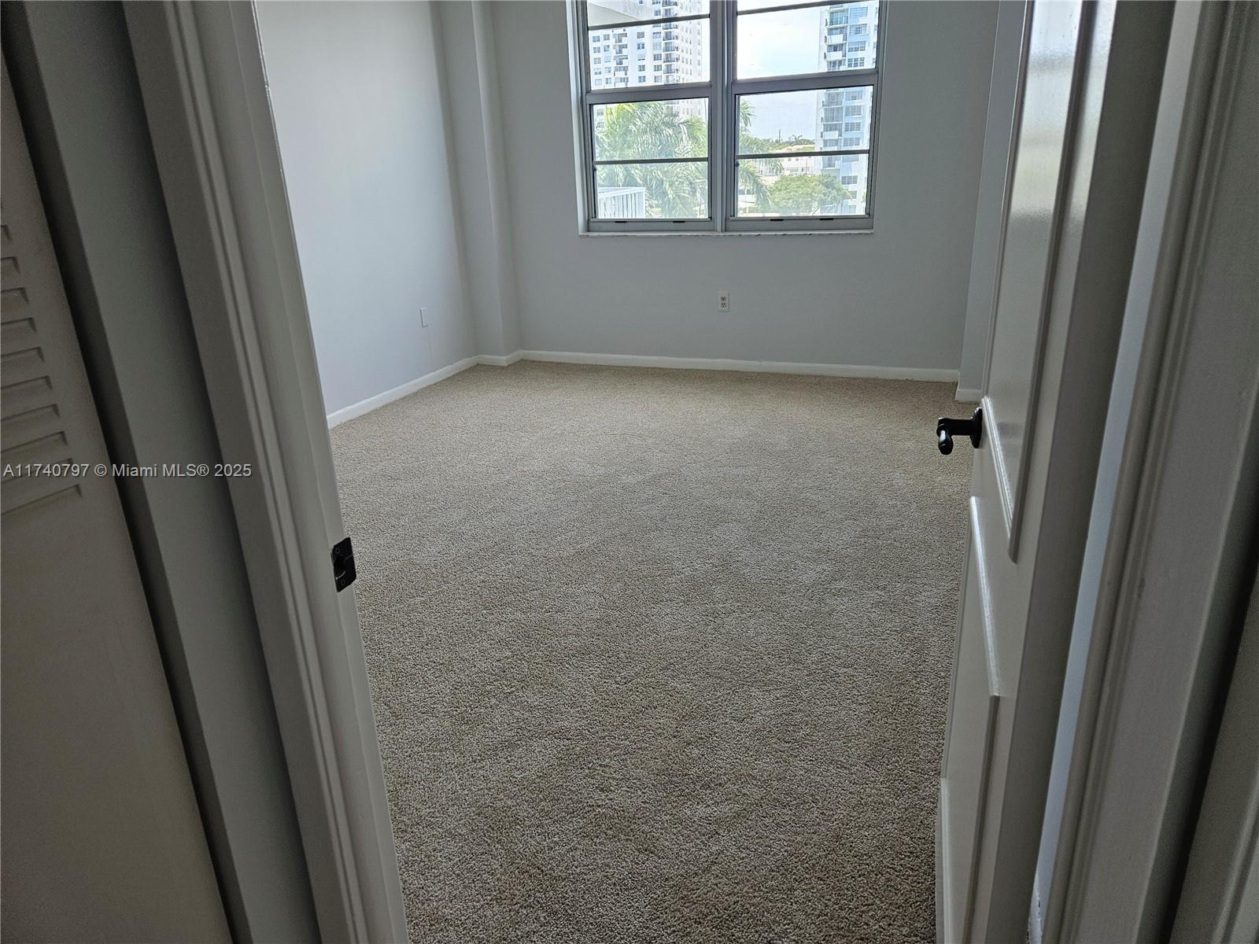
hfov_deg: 73.9
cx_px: 630
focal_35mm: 23
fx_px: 837
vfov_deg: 58.9
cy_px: 472
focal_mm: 5.4
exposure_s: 1/207
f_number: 1.8
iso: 64
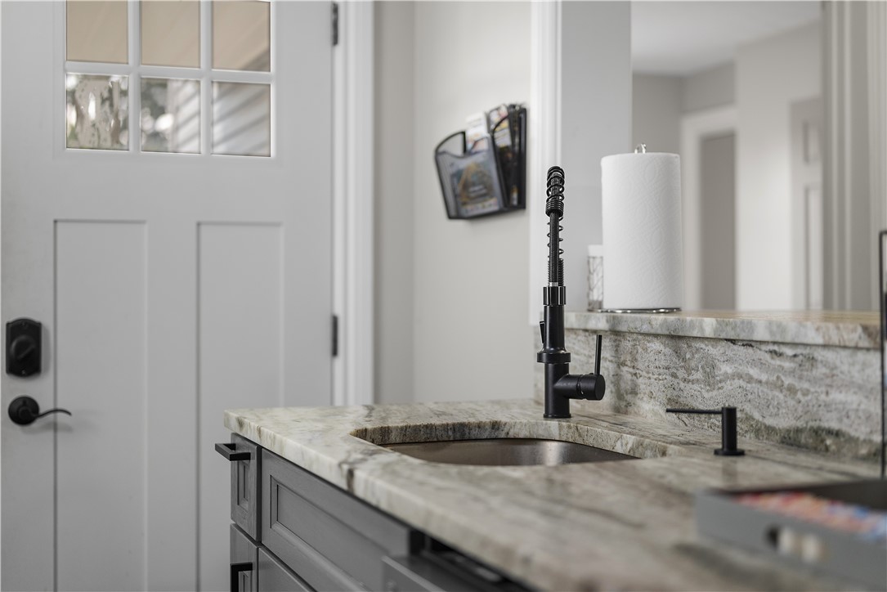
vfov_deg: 27.0
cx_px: 444
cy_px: 296
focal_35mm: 50
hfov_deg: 39.6
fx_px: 1232
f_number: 1.8
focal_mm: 50
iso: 400
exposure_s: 1/250
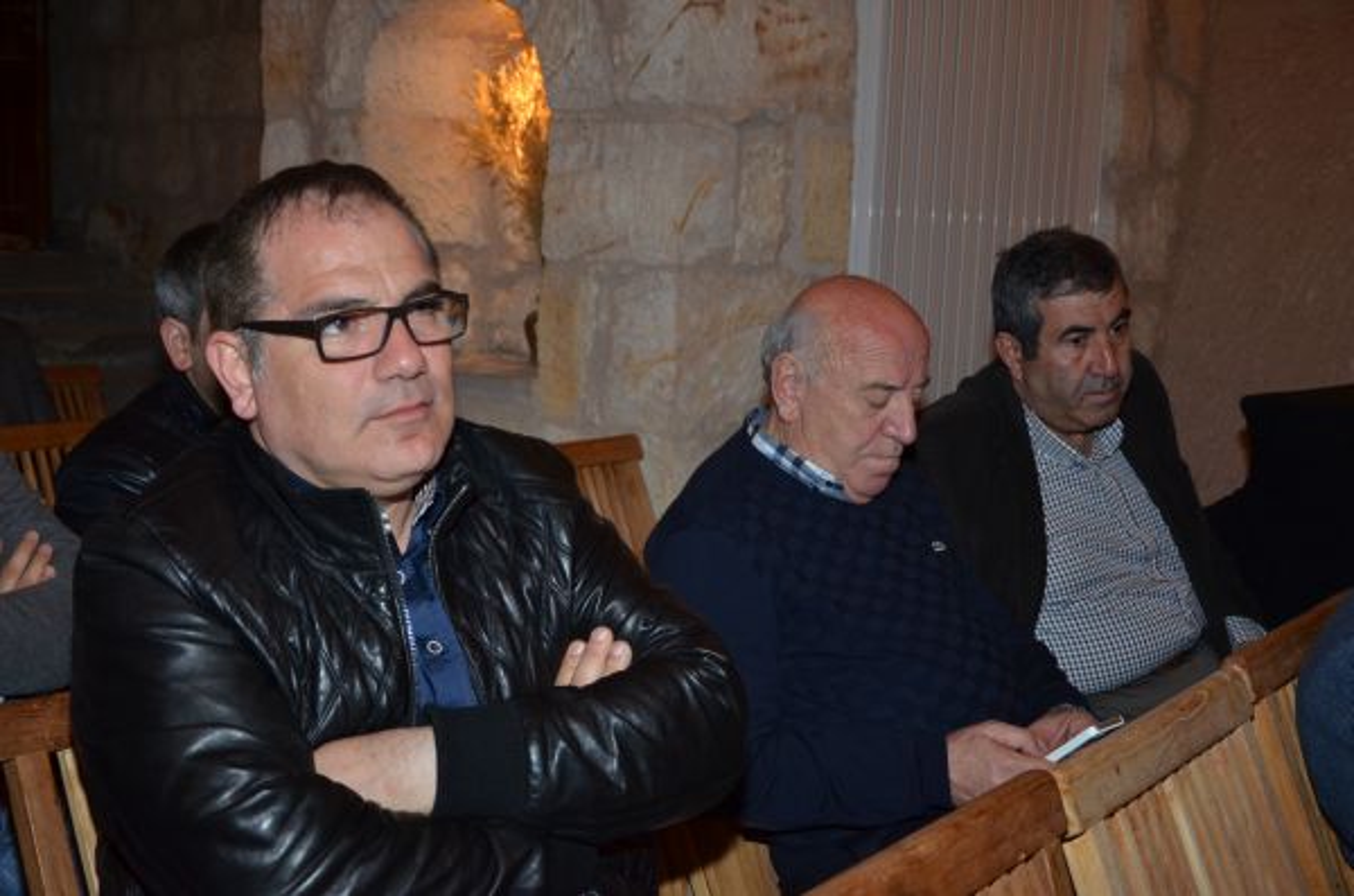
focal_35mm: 45
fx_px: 1688
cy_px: 448
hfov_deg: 43.7
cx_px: 677
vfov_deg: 29.7
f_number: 4.2
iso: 800
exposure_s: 1/60
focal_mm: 30
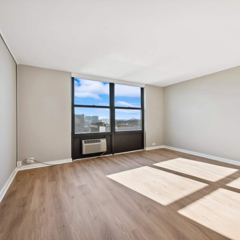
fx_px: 141
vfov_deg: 80.7
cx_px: 160
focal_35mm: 18
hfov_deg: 78.1
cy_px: 120
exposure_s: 1/60
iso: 100
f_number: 10
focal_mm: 14
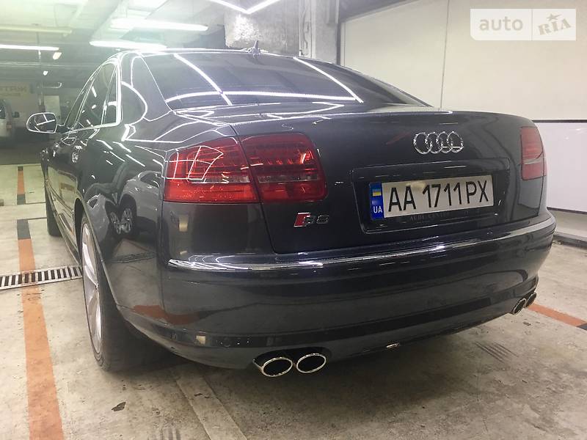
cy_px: 220
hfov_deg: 61.7
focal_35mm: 29
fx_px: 492
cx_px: 294
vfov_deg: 48.2
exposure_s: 1/17
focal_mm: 4.2
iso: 64
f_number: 2.2
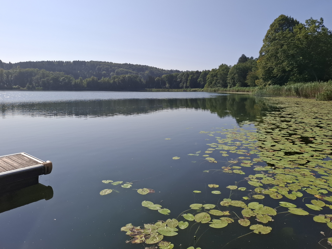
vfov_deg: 54.8
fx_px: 240
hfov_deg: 69.4
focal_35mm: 25
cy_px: 115
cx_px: 169
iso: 50
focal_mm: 5.54
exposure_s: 1/2907
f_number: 1.8
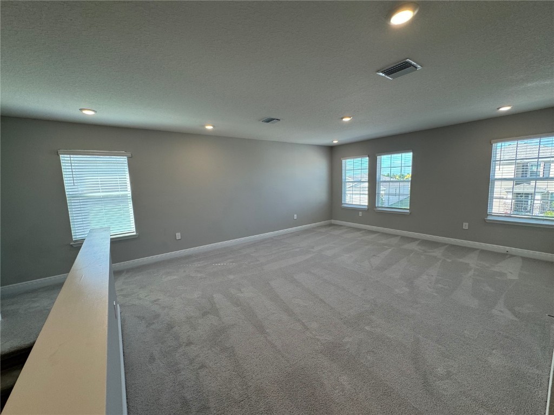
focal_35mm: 14
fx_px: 224
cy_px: 208
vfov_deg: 85.7
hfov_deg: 102.1
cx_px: 277
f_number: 2.2
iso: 80
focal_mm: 2.22
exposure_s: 1/120
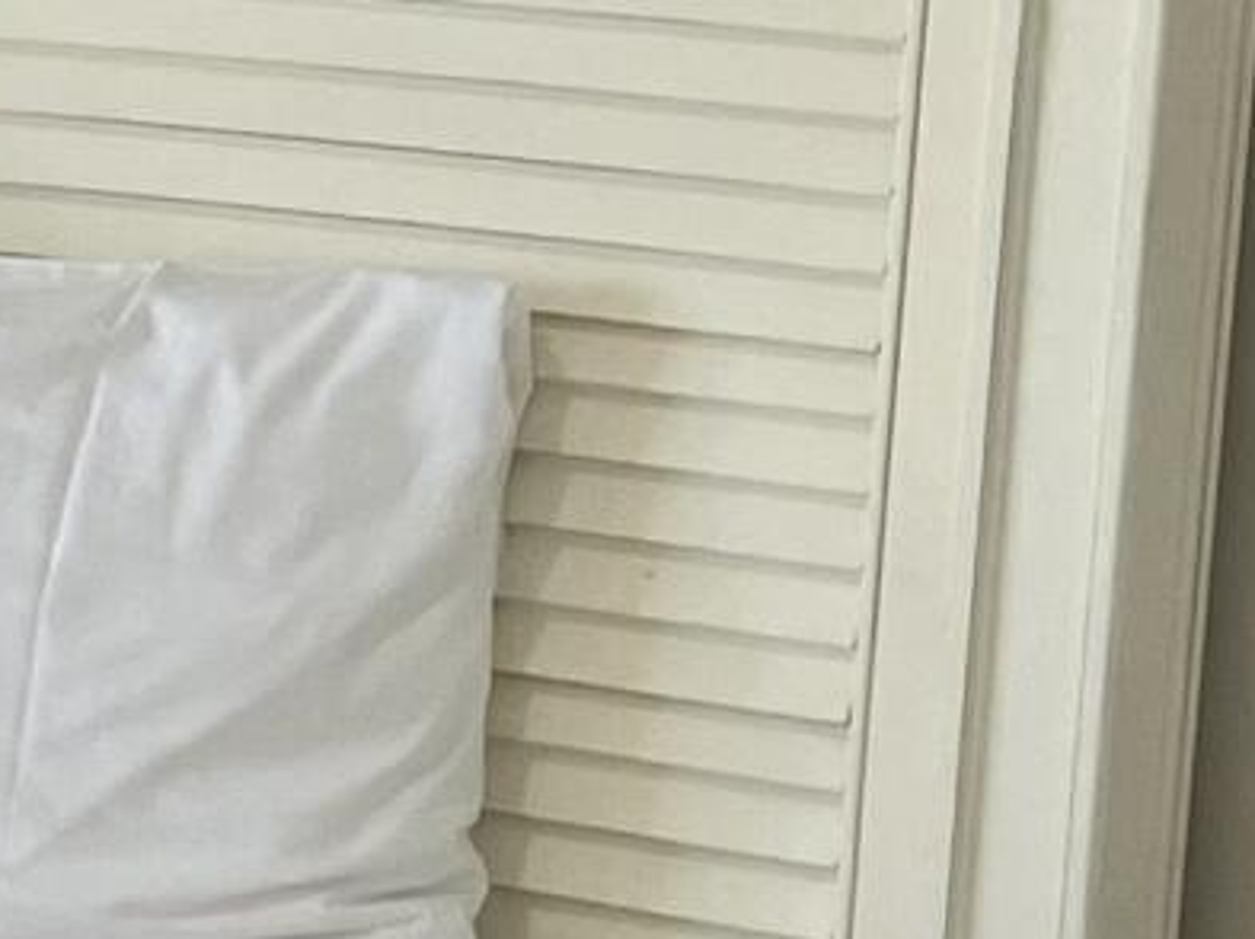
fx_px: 7751
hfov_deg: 8.2
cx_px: -2146
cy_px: 680
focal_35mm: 214
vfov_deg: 6.9
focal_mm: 3.99
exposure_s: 1/120
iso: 64
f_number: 1.8
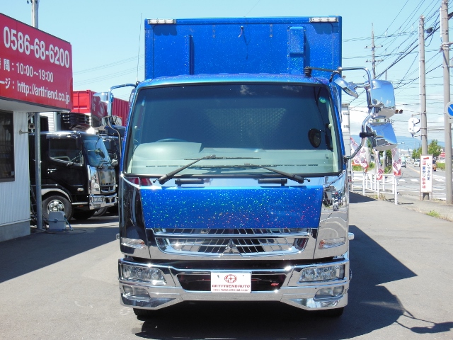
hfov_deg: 36.8
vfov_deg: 28.0
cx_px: 226
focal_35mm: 52
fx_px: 680
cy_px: 170
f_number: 4.7
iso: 125
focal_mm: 9.3
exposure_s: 1/400
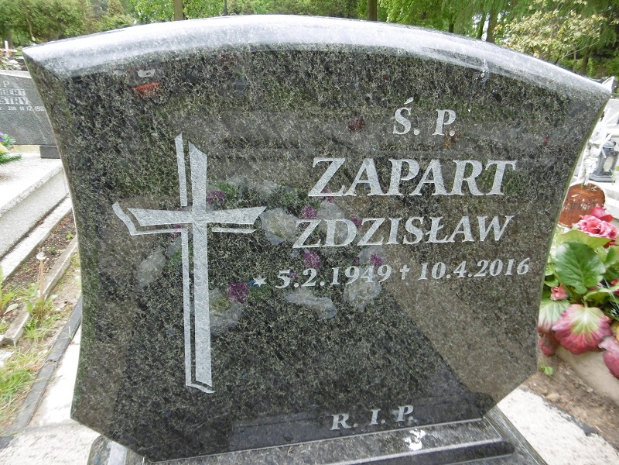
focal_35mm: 24
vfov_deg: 56.8
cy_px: 232
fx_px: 429
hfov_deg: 71.6
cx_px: 310
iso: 100
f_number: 3.1
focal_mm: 4.3
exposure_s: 1/125
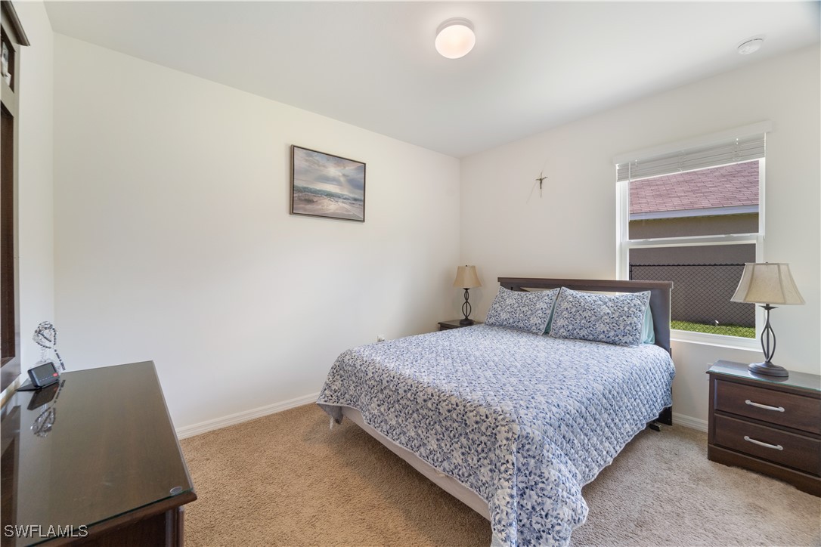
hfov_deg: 104.3
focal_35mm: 14
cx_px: 410
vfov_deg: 81.2
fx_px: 319
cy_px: 274
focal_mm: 14
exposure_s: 1/10
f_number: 8
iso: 800
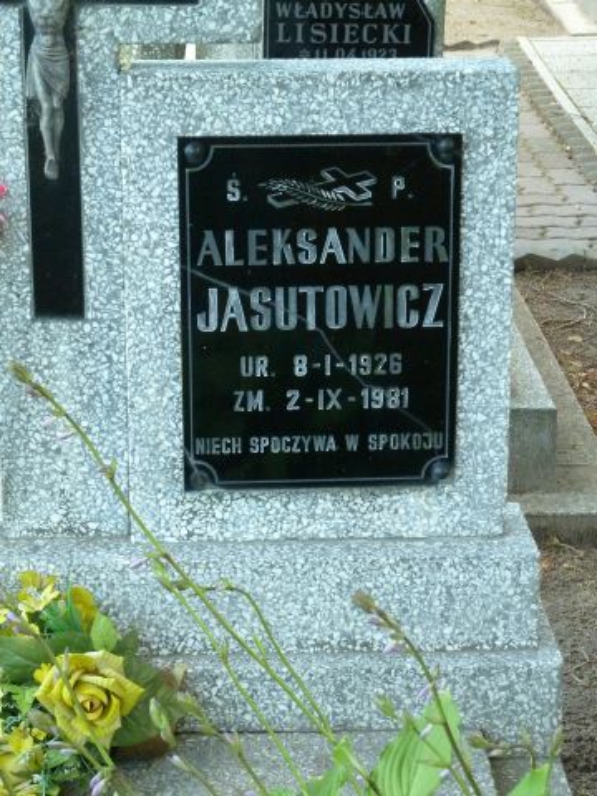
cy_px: 398
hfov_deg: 15.4
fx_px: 2208
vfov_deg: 20.4
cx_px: 298
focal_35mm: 96
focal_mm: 15.8
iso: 500
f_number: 4.3
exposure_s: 1/100
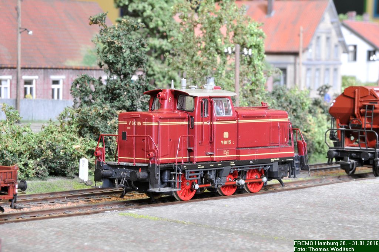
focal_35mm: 135
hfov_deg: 15.2
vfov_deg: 10.1
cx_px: 190
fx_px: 1419
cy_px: 126
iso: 200
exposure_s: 3
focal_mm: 90
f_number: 36
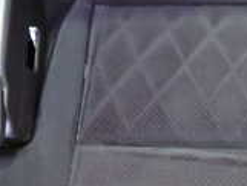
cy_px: 92
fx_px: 664
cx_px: 176
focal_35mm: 93
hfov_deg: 20.9
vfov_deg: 15.9
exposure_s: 1/25
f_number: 2
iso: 800
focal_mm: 4.5
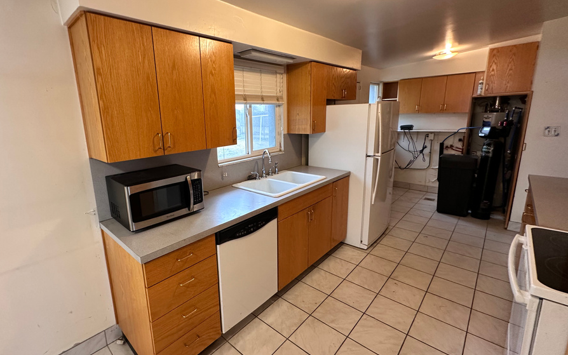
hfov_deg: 93.9
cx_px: 250
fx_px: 263
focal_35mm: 17
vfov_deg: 68.0
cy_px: 170
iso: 200
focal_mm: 2.22
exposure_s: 1/60
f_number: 2.2
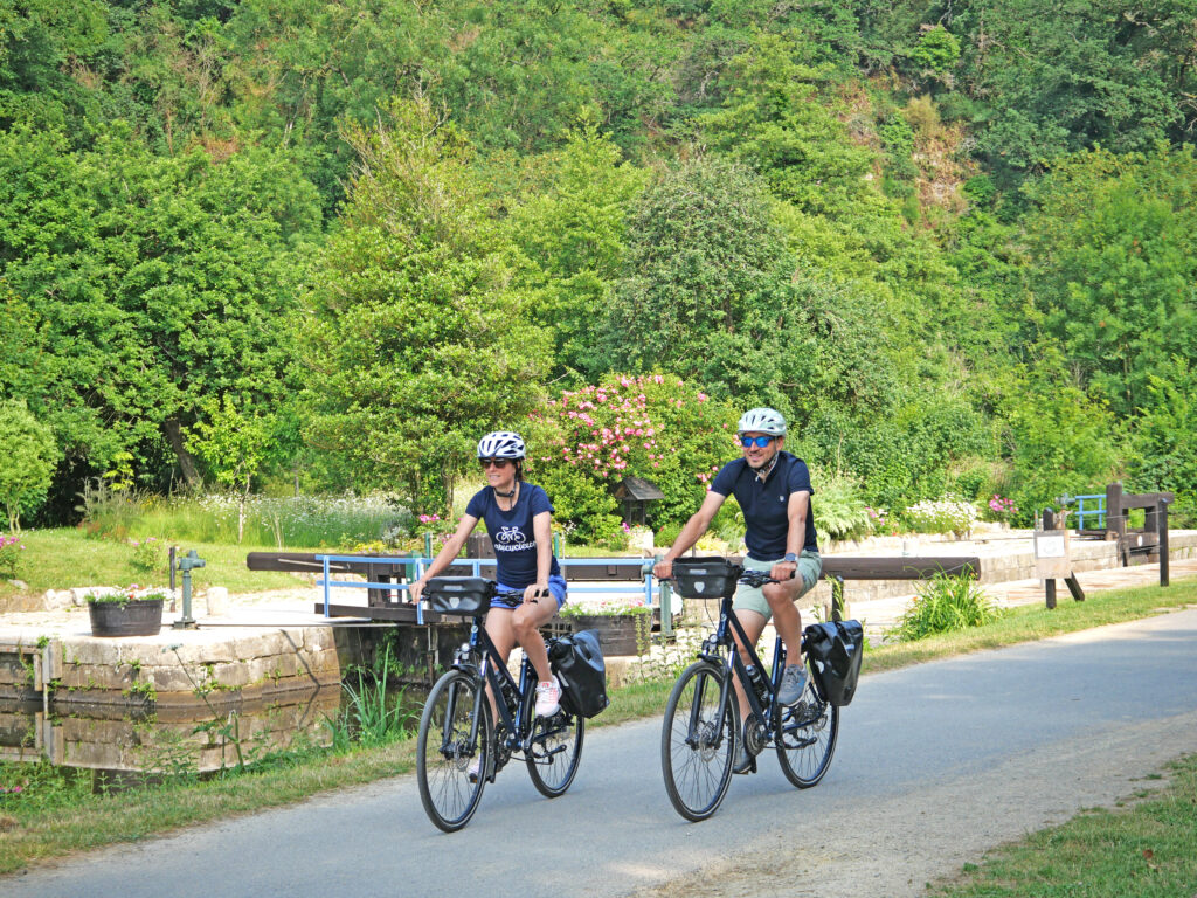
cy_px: 449
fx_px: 2421
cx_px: 598
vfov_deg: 21.0
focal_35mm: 70
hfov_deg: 27.8
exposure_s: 1/800
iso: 200
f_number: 4
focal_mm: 35
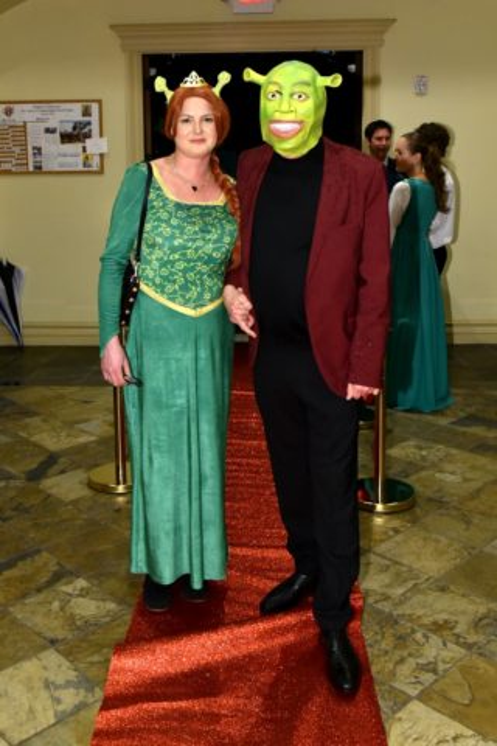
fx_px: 621
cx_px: 248
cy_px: 373
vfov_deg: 61.9
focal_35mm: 30
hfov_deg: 43.6
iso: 1600
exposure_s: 1/60
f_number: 6.3
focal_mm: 30
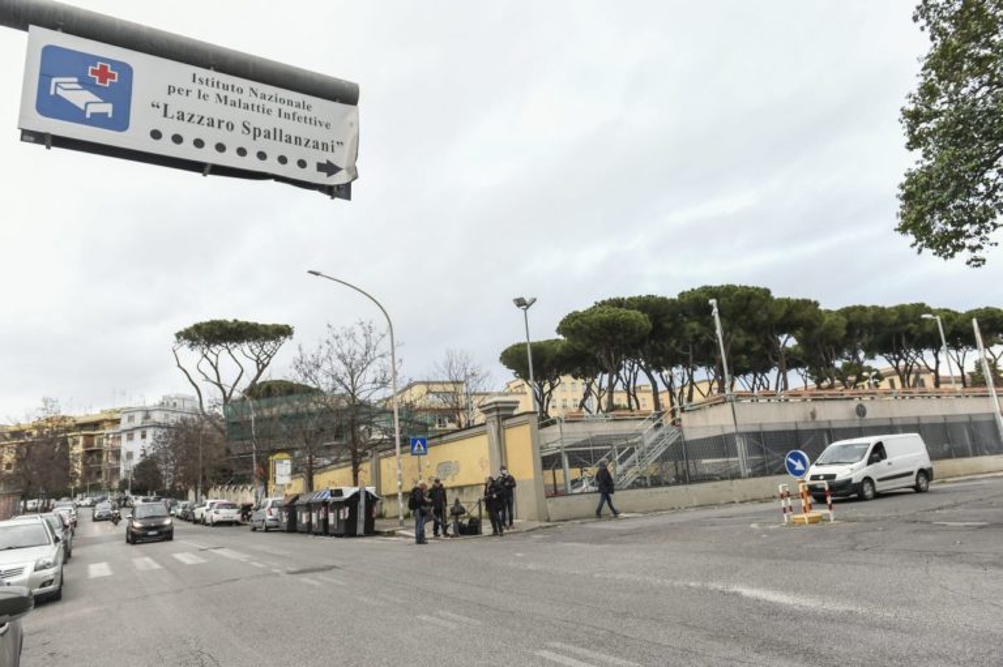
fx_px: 668
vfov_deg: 53.1
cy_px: 334
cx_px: 502
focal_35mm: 24
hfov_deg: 73.8
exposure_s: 1/160
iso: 320
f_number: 5
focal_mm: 24
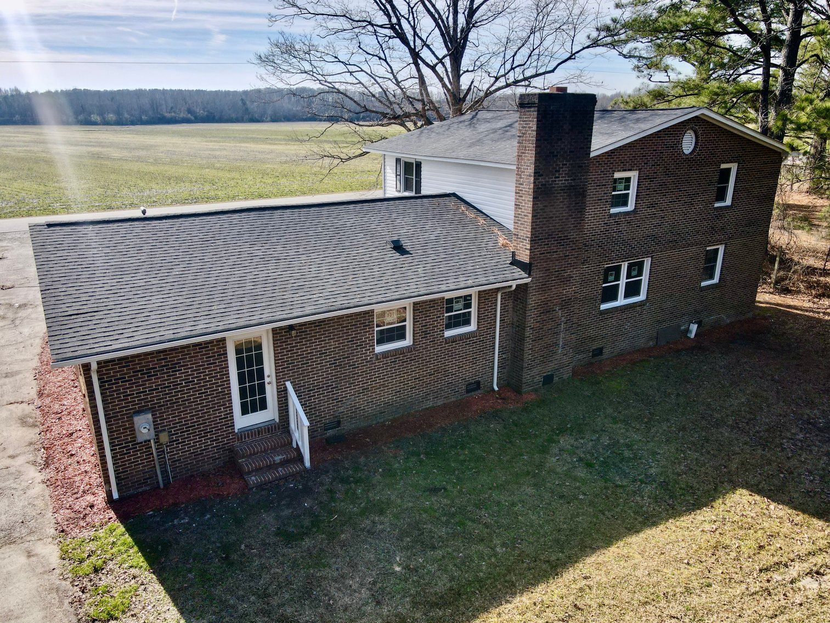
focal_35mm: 24
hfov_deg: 71.6
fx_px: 576
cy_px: 312
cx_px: 415
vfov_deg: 56.8
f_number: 2.8
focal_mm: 4.5
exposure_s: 1/320
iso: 110
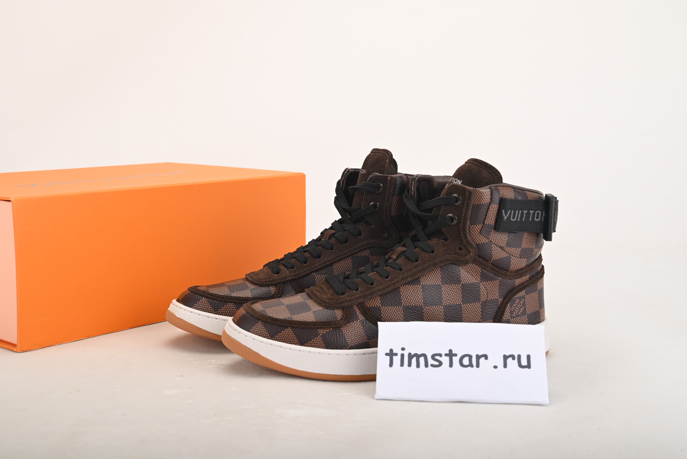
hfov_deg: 41.9
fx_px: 897
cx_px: 344
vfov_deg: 28.7
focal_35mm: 47
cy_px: 230
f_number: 11
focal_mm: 47
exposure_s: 1/200
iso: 100
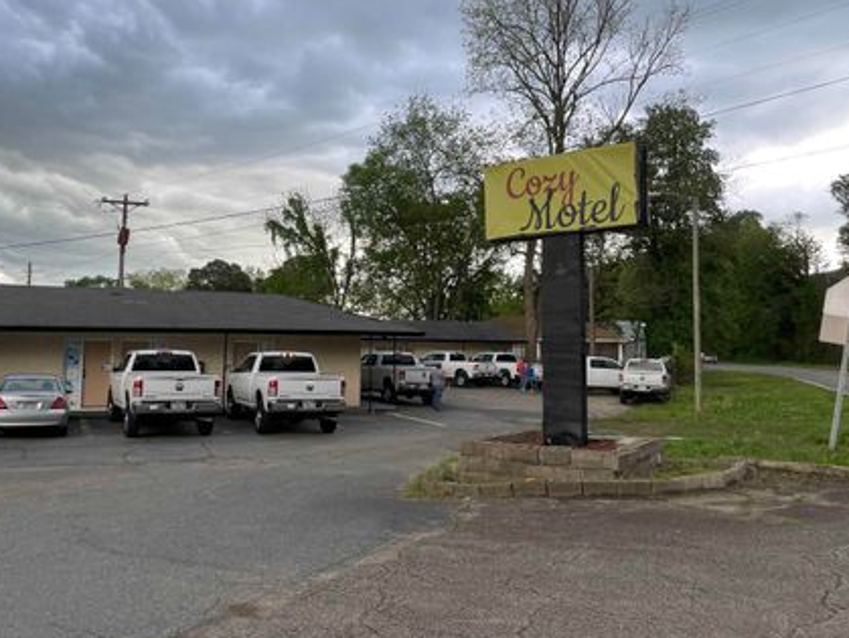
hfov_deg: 58.2
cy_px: 295
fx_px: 761
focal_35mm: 31
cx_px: 381
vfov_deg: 45.5
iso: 32
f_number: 1.6
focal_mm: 4.2
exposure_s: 1/123
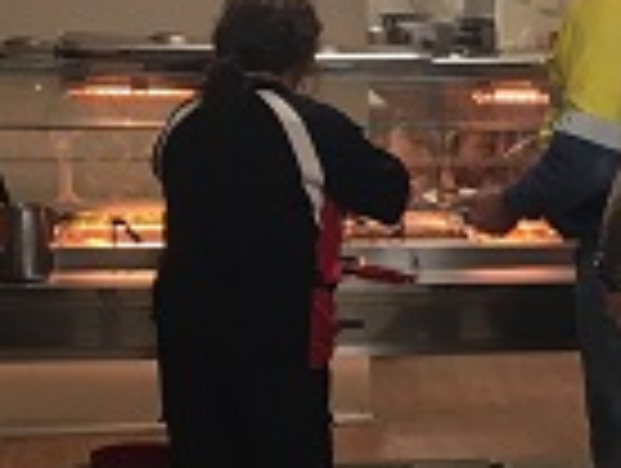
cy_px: 306
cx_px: 700
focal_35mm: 127
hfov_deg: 15.1
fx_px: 2282
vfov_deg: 11.7
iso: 80
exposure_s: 1/33
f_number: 2.2
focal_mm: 4.15
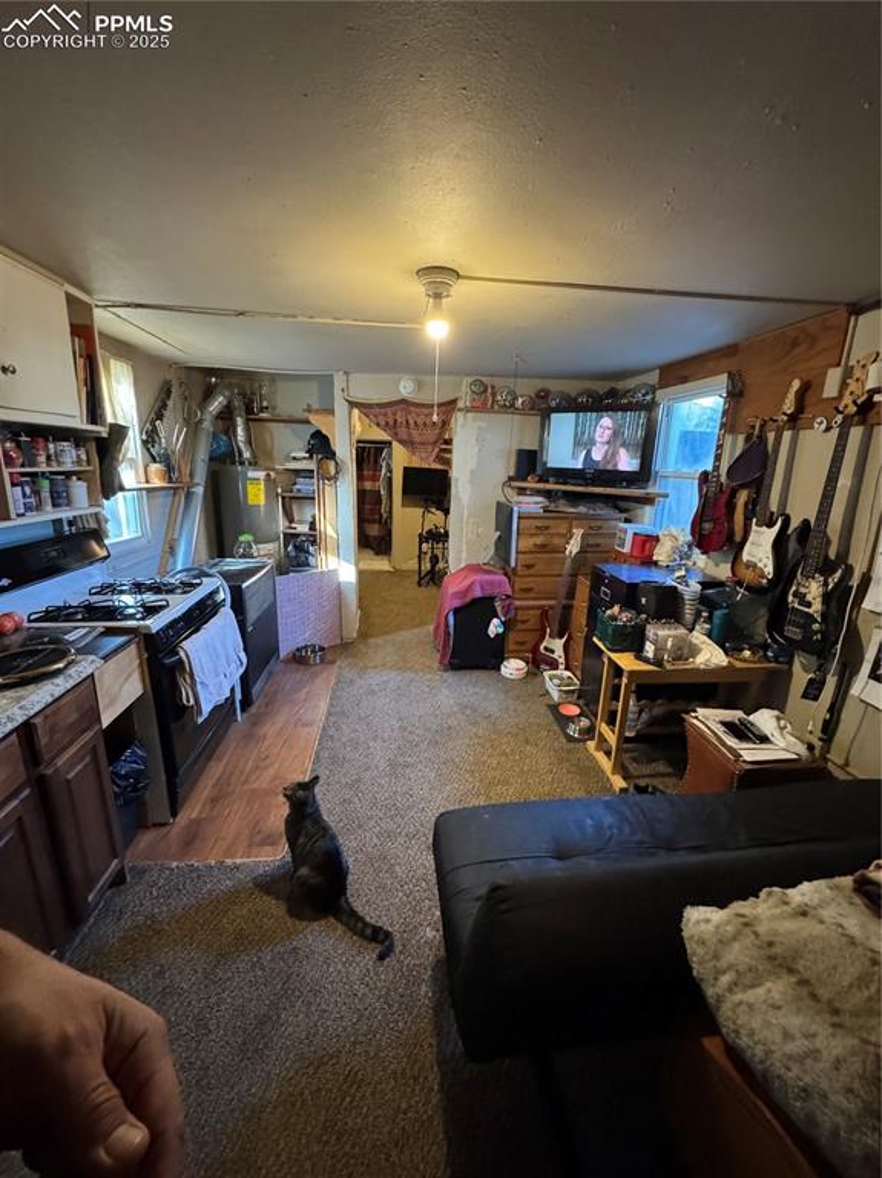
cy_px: 589
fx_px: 476
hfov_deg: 85.6
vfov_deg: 102.1
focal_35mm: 14
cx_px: 441
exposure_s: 1/60
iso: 1250
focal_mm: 2.22
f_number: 2.2
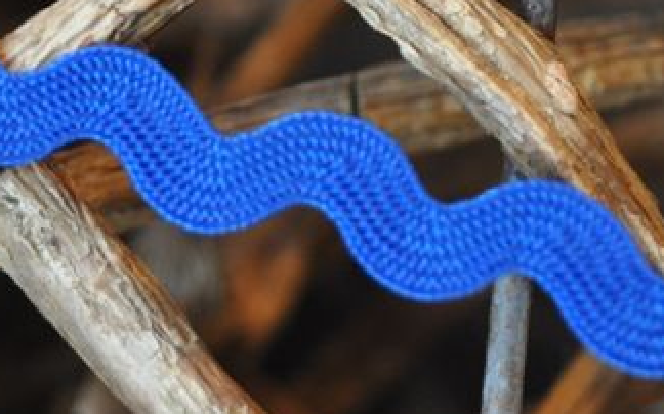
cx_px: 105
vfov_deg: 7.2
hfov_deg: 11.5
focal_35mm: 181
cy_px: 67
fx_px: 3273
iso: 900
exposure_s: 1/30
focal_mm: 48
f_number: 5.3
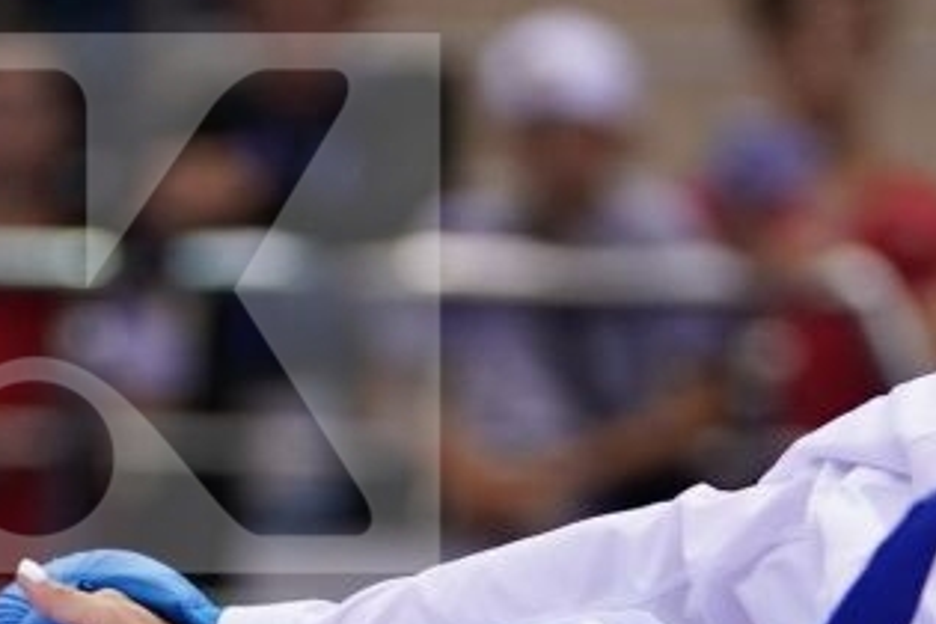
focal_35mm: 995
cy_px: 1355
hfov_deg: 2.1
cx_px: 163
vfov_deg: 1.4
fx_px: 25868
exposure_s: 1/1000
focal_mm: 174
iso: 1000
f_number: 2.8
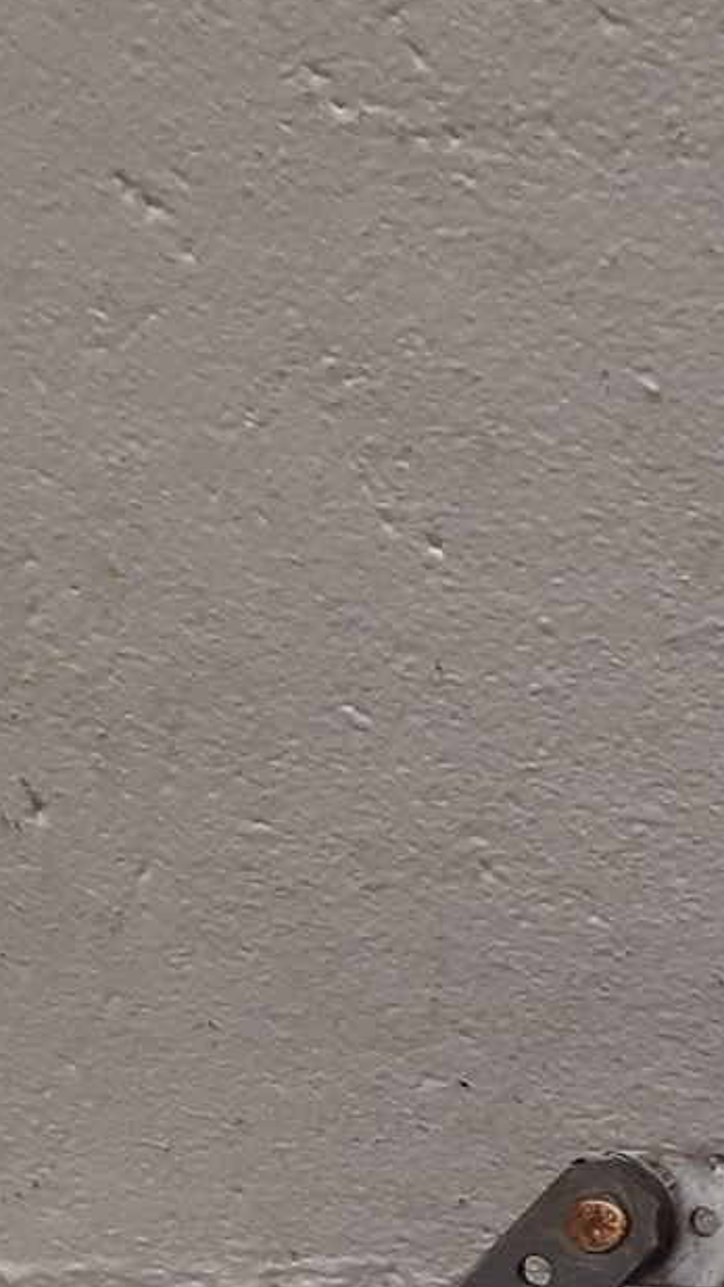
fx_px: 3209
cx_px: 1811
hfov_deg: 10.7
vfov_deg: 21.9
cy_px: 1270
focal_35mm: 94
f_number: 1.7
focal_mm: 3.93
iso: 160
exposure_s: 1/50
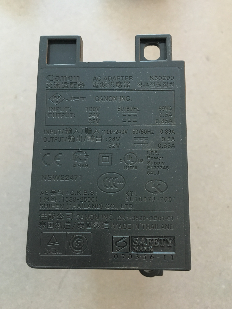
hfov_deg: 48.2
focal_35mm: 29
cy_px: 154
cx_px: 116
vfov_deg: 61.7
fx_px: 259
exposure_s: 1/17
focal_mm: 4.15
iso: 200
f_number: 2.2
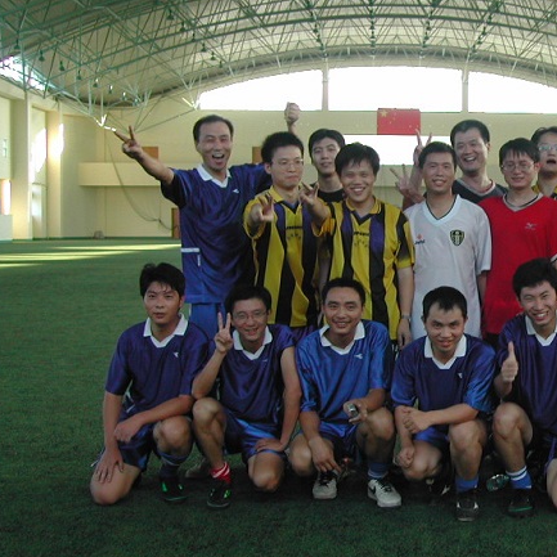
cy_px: 273
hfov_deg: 26.7
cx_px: 506
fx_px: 1129
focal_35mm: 62
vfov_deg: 27.7
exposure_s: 1/34.3
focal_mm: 8
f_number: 2.8
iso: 100
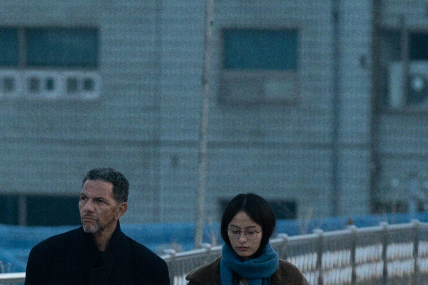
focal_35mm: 674
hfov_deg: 3.1
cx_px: -28
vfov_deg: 2.0
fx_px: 8012
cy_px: 320
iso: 2500
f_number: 4.5
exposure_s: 1/400
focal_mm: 195
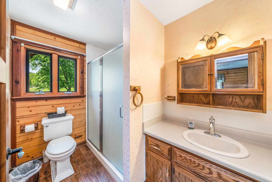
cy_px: 91
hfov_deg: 112.6
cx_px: 136
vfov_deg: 90.0
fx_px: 91
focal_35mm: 12
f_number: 11
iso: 400
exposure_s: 1/2
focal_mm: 12
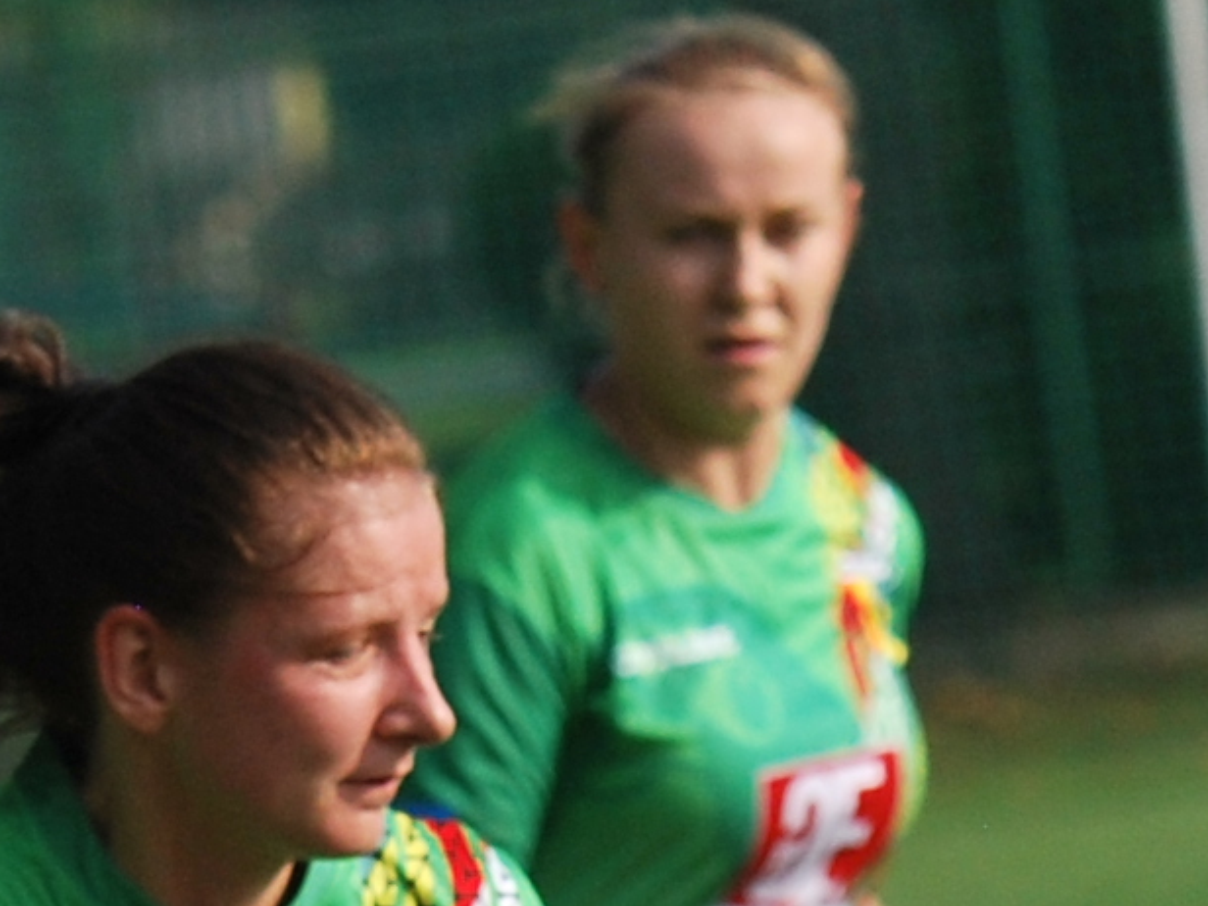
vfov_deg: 1.3
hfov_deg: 1.8
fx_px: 38631
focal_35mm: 1107
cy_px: 1534
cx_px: 700
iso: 200
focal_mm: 122
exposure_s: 1/1000
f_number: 4
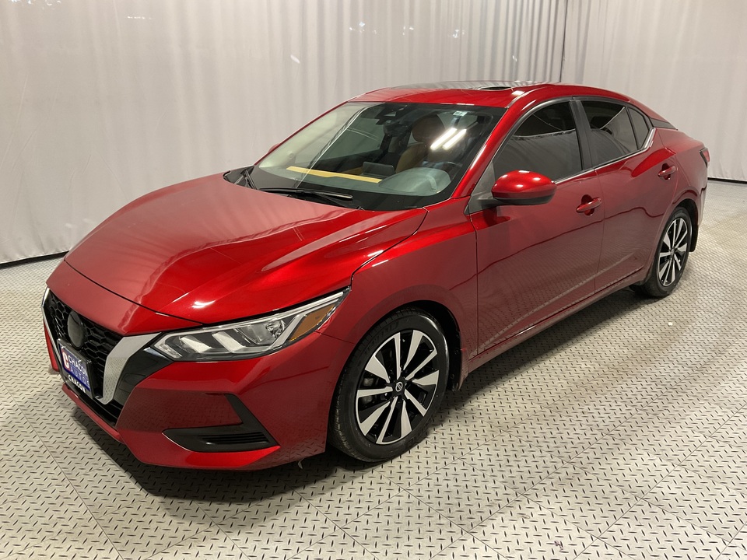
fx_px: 626
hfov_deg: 61.7
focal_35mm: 29
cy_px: 280
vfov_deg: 48.2
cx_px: 374
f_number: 1.8
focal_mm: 3
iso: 100
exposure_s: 1/60
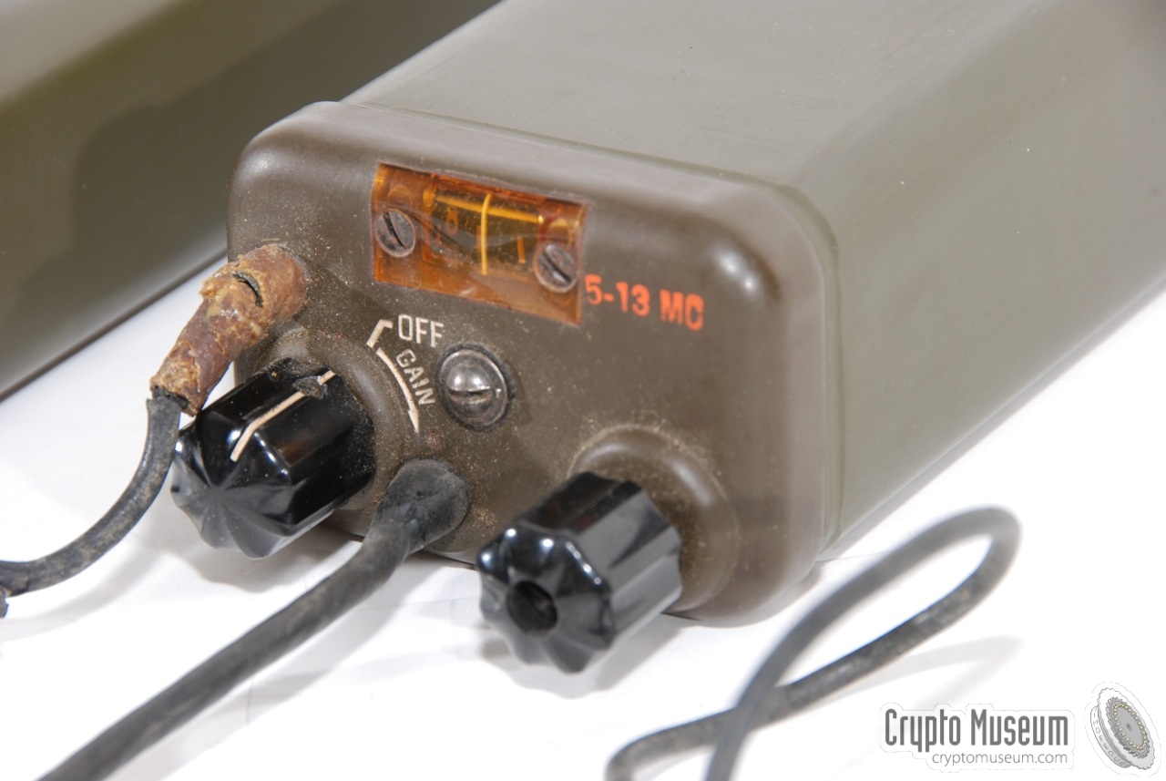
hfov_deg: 8.1
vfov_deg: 5.4
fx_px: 8269
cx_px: 583
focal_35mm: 255
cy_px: 390
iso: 200
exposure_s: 1/60
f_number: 13
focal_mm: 170
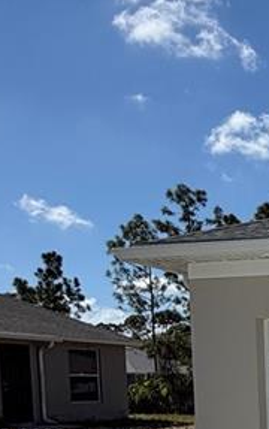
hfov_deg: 17.6
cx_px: 462
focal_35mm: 62
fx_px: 725
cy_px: 439
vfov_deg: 30.4
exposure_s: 1/1795
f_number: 2.2
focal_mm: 2.22
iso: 20
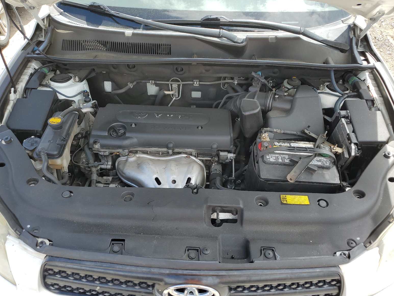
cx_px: 192
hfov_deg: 65.3
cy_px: 150
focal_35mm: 27
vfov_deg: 51.4
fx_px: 307
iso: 50
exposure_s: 1/714
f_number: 1.5
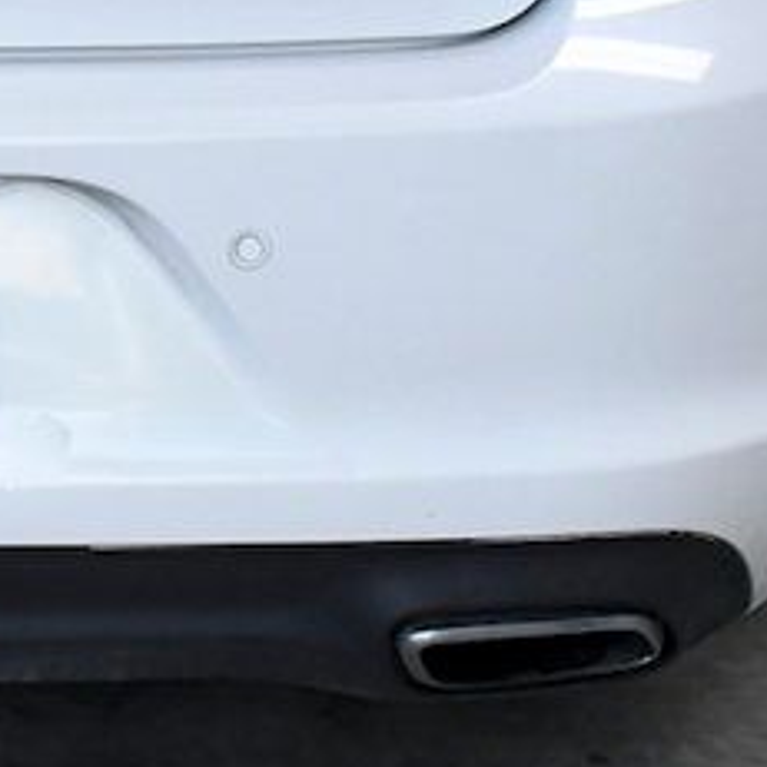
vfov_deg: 11.3
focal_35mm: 151
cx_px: -296
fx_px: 3785
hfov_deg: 11.2
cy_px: -181
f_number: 11
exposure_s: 1/500
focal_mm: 27
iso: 2500
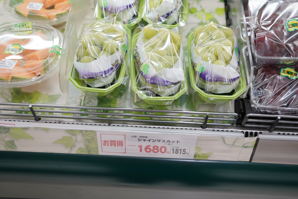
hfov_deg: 49.6
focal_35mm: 39
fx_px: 323
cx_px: 149
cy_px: 100
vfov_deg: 34.2
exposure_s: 1/160
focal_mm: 39
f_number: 4
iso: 500
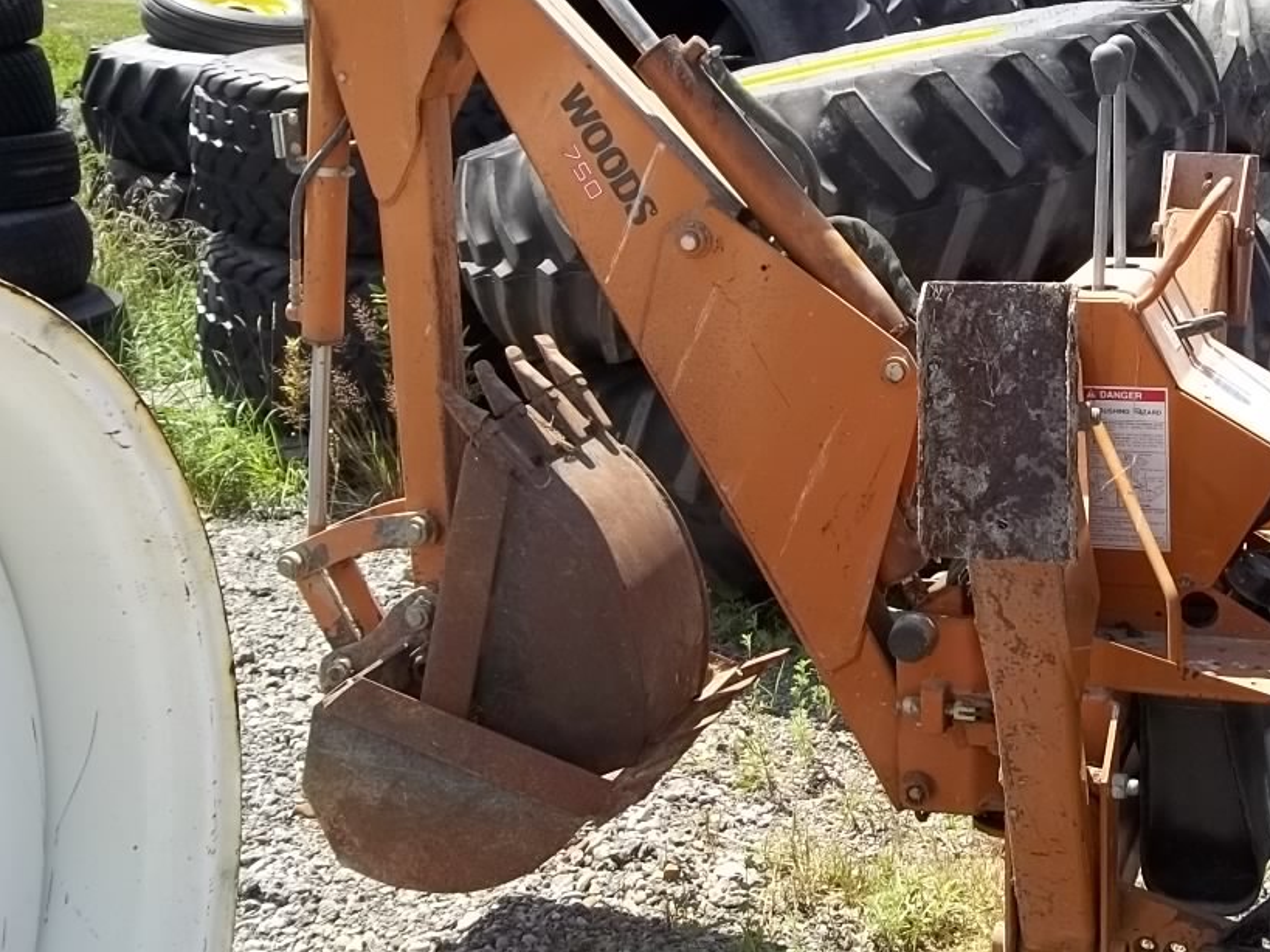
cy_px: 383
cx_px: 867
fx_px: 1834
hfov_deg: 37.7
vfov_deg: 29.0
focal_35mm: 50
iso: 64
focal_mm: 5.7
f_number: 2.9
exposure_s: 1/500
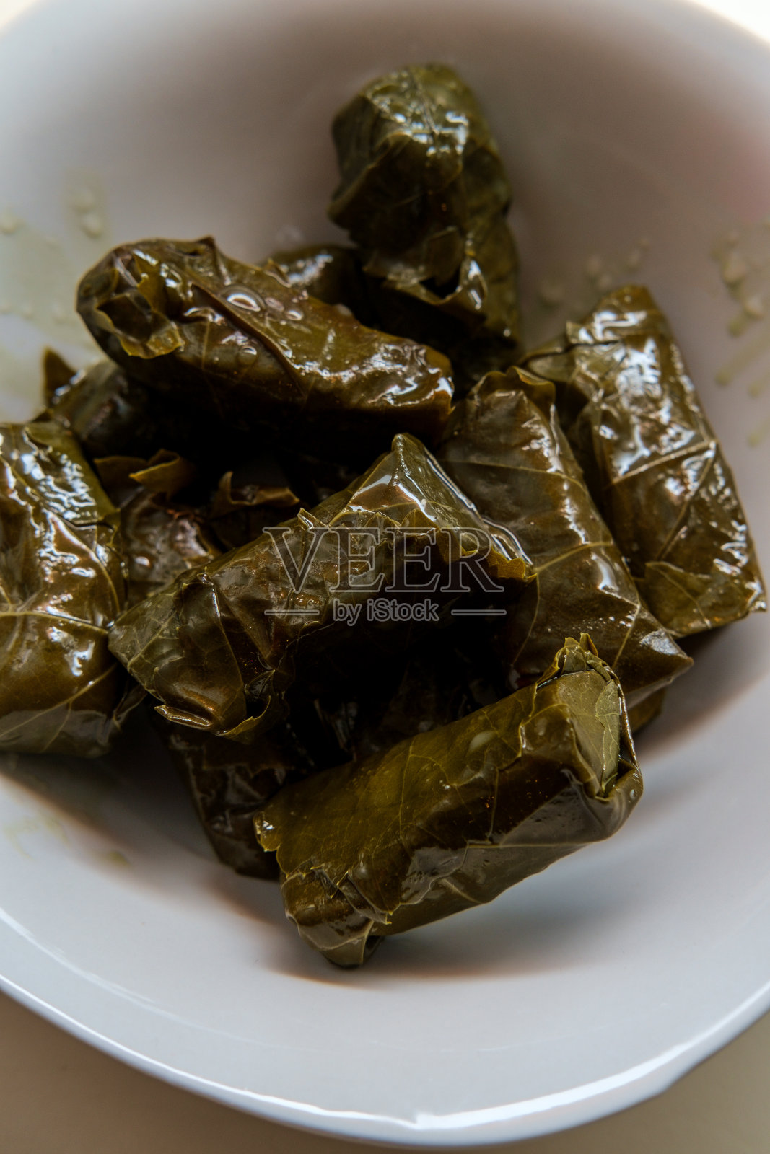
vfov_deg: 37.5
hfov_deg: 25.5
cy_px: 577
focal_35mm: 53
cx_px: 385
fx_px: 1700
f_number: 5.6
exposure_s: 1/125
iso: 200
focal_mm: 35
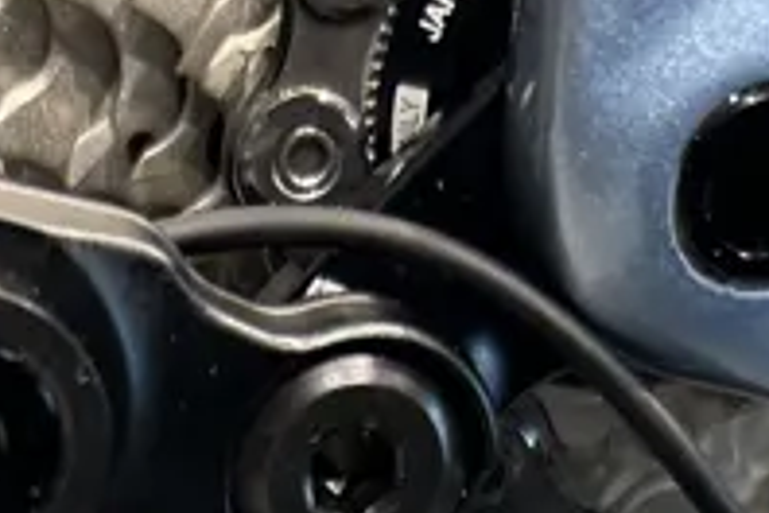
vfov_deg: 11.3
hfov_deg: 18.5
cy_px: 1030
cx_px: 105
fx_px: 2328
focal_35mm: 109
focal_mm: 5.7
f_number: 1.5
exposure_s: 1/50
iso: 100
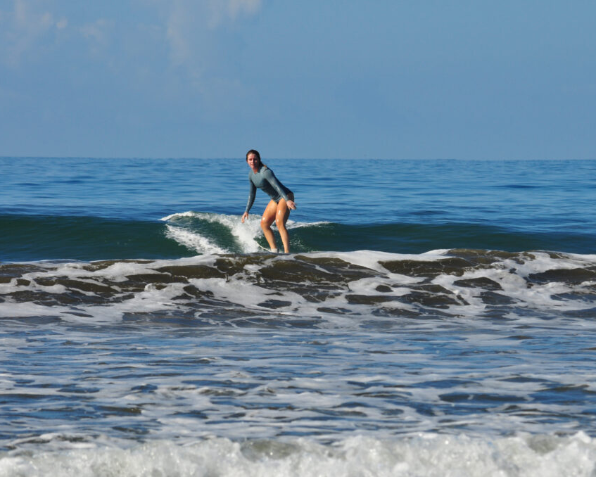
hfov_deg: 5.7
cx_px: 347
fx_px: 5999
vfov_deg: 4.6
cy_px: 238
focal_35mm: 340
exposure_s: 1/400
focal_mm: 200
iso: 200
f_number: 11
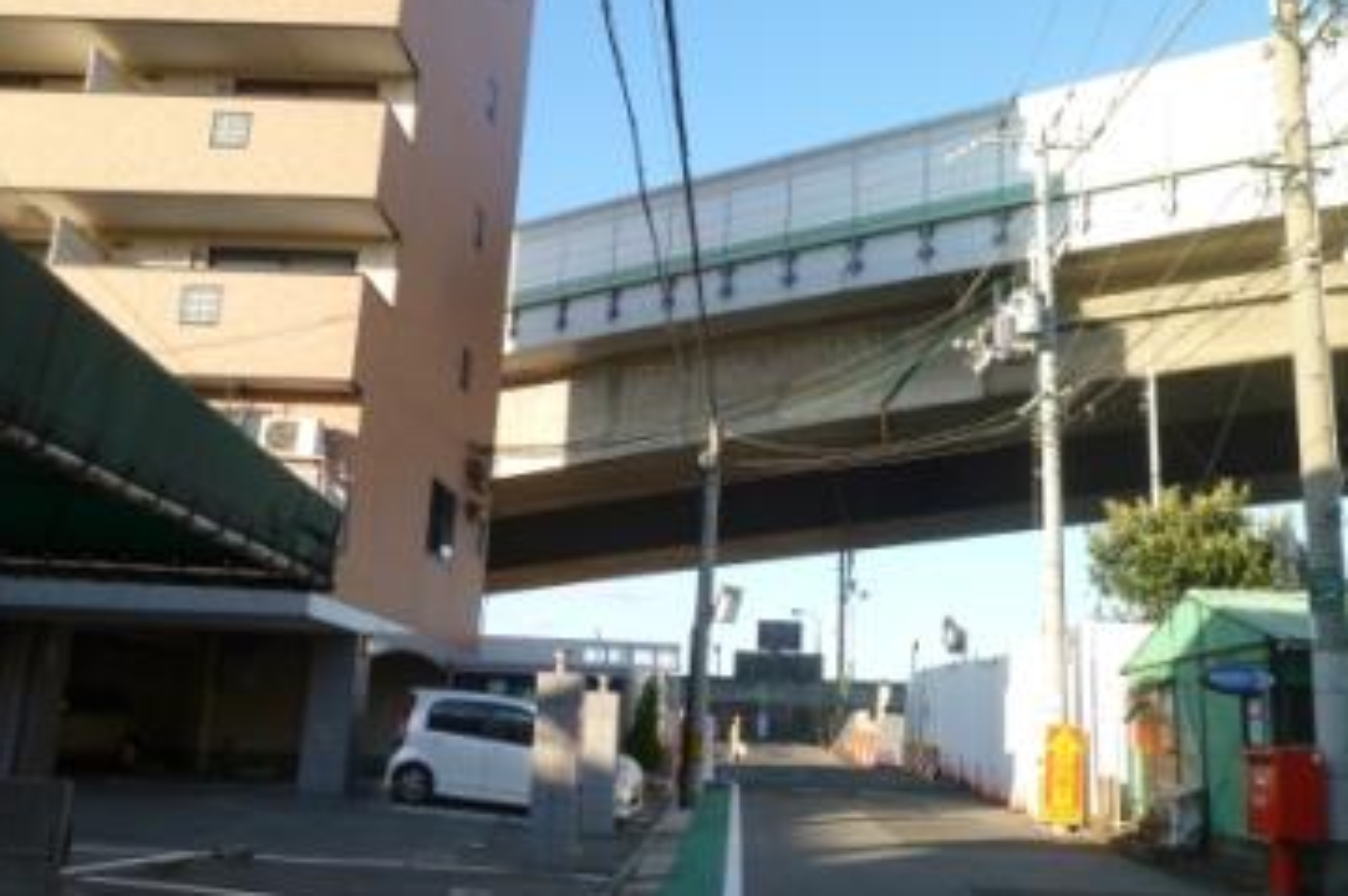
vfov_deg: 42.2
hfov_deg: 59.9
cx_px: 792
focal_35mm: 31
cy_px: 485
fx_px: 1160
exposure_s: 1/200
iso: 80
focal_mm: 4.3
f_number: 4
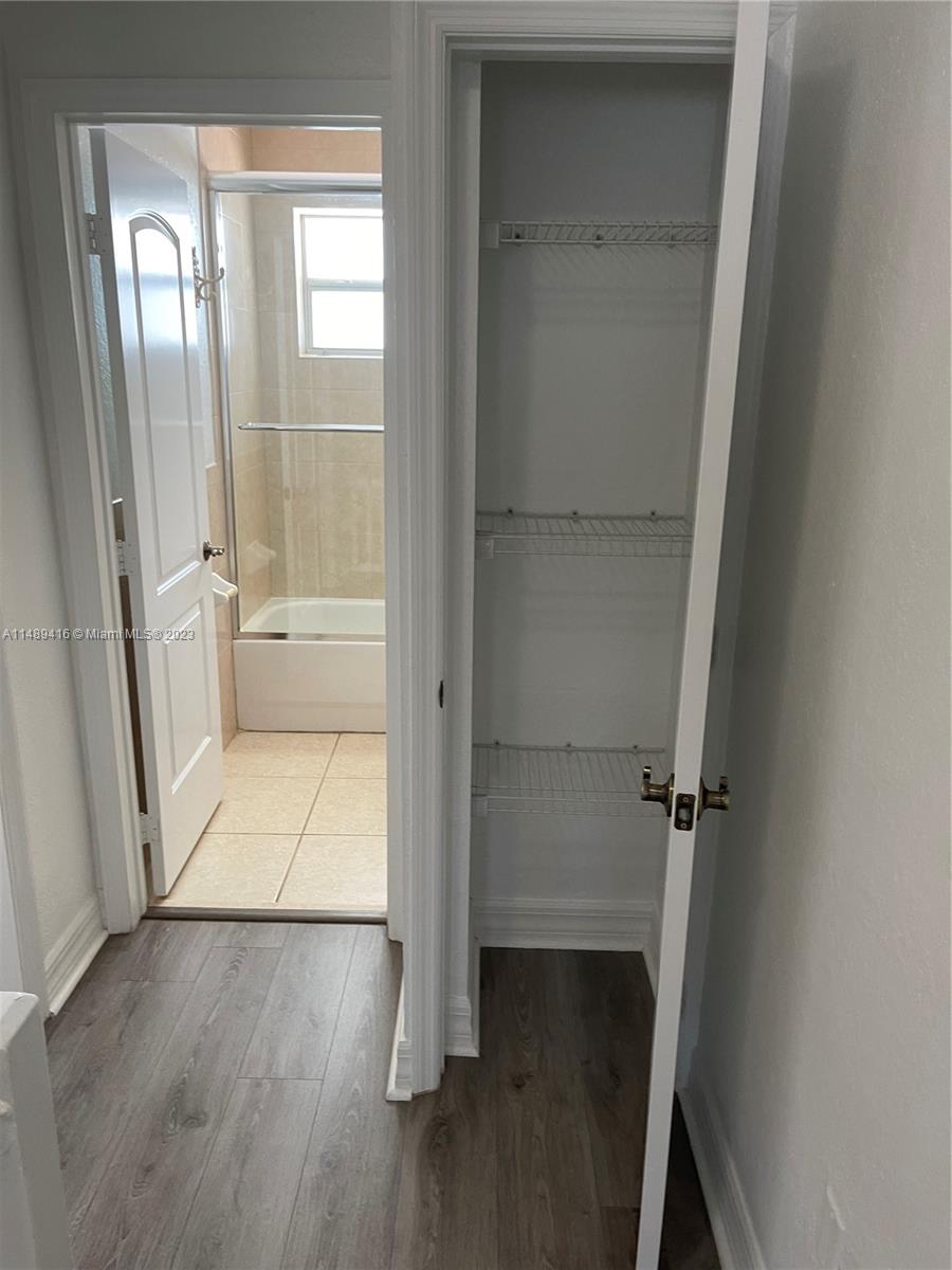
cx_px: 476
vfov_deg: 67.3
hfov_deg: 53.1
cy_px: 635
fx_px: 953
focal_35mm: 26
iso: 160
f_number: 1.6
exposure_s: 1/60
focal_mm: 5.1
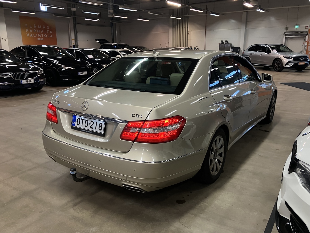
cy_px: 117
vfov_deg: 48.2
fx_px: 260
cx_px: 154
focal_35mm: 29
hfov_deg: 61.7
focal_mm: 3.99
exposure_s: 1/50
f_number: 1.8
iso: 100
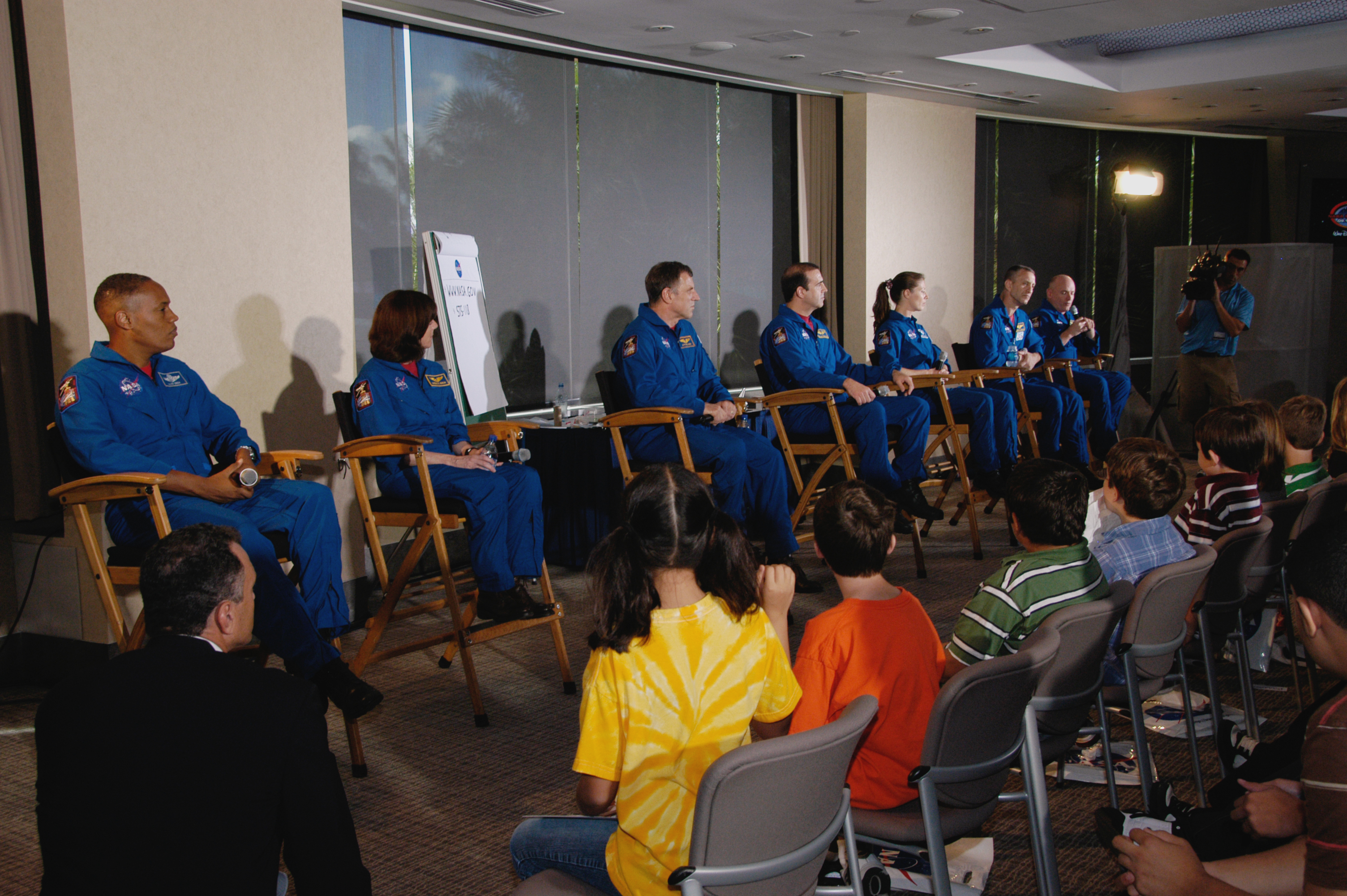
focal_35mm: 39
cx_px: 674
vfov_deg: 34.1
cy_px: 448
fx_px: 1458
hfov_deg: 49.6
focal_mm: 26
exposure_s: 1/40
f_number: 7.1
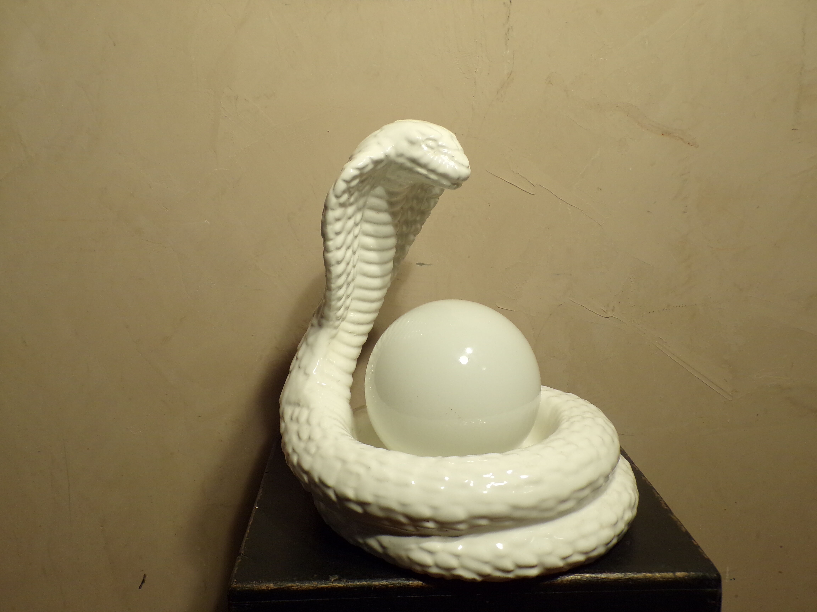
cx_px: 408
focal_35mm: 32
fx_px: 755
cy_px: 306
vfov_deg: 44.2
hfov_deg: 56.8
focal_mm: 5.8
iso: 200
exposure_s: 1/34
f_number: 3.2
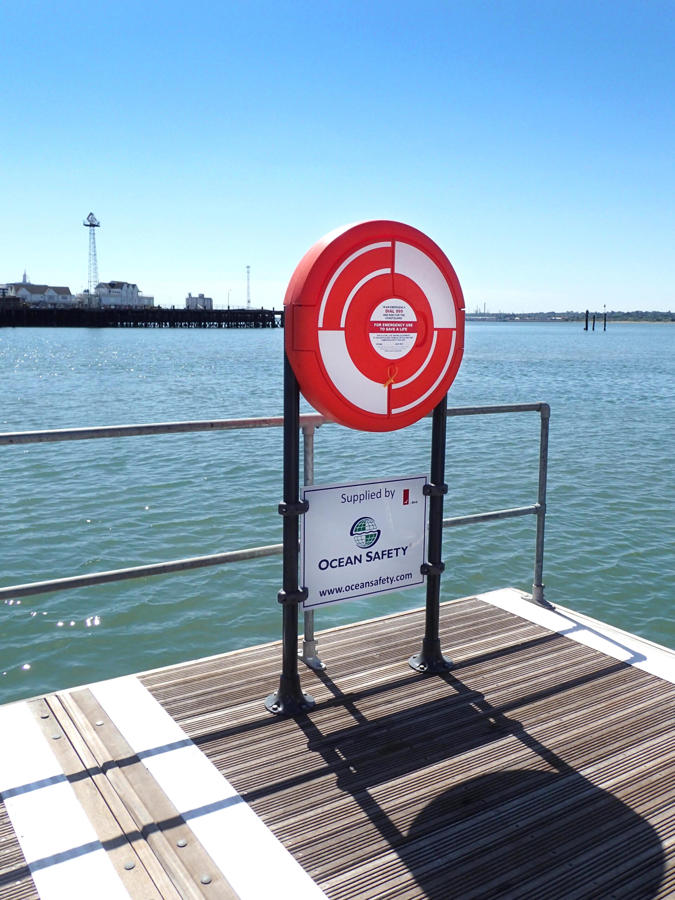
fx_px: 780
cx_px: 338
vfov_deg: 60.0
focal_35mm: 30
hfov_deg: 46.8
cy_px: 450
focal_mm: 5.5
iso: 100
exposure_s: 1/250
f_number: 9
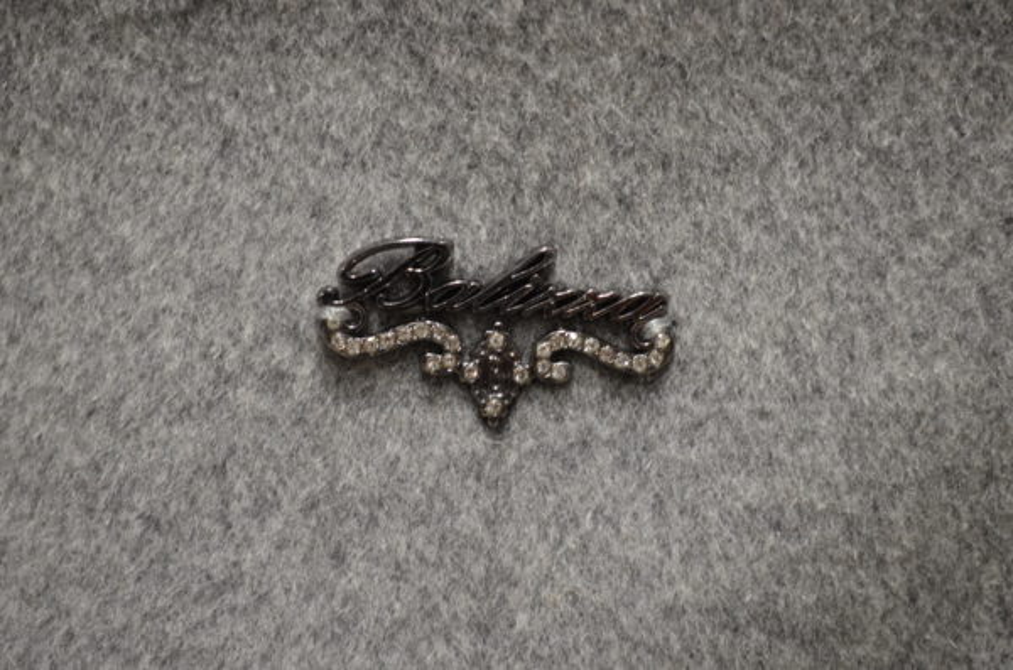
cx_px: 506
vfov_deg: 16.5
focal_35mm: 82
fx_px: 2316
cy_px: 335
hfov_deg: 24.7
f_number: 5.6
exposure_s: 1/60
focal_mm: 55
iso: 800
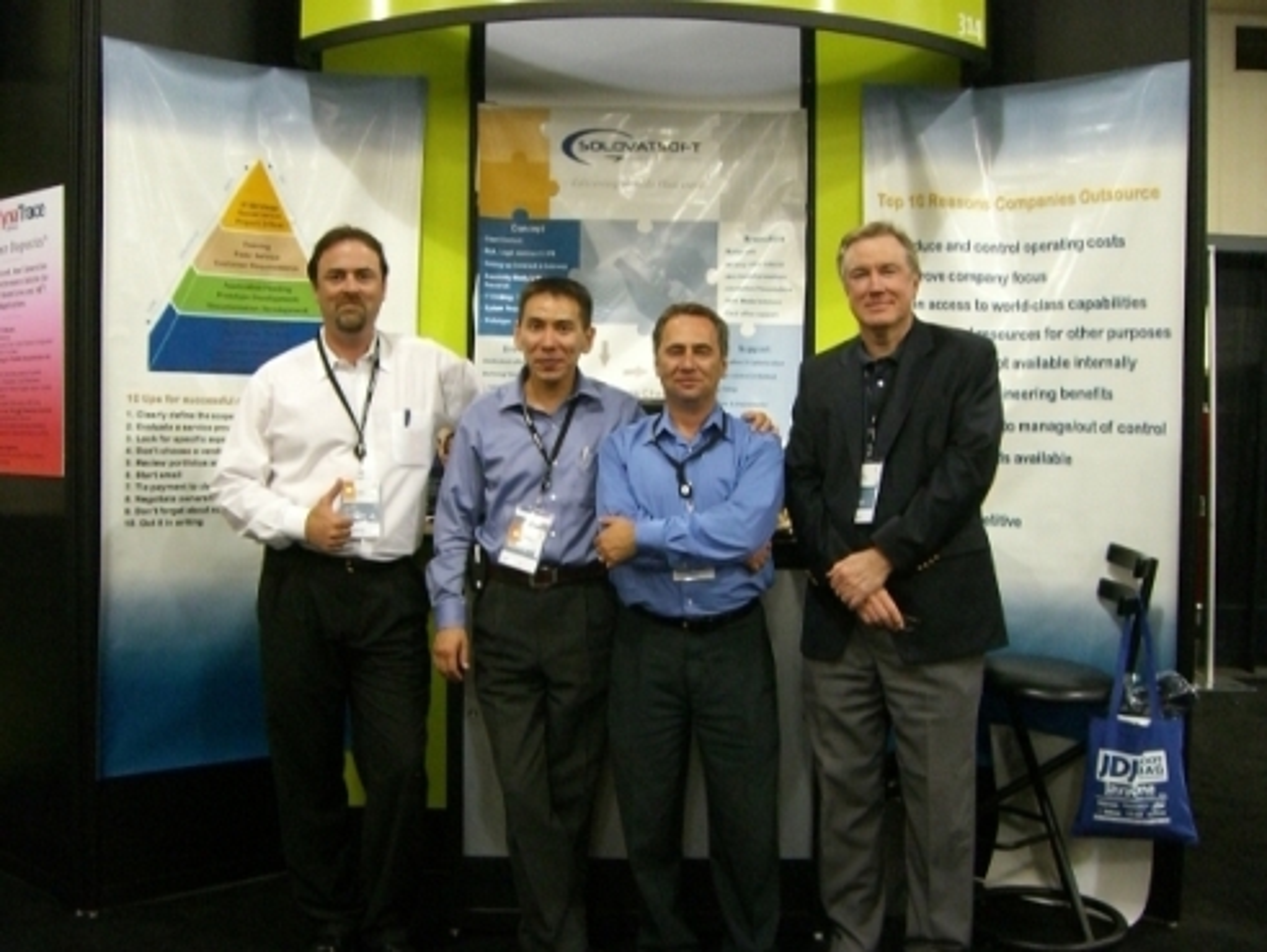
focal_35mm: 38
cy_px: 476
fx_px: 1392
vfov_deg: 37.8
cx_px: 634
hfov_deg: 48.9
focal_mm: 6.2
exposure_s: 1/60
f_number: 2.7
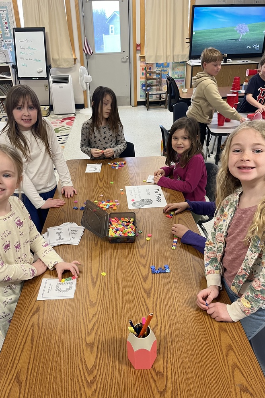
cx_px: 130
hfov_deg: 46.4
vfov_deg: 65.5
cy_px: 205
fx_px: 309
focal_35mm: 28
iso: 125
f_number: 1.6
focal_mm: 5.1
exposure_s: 1/60
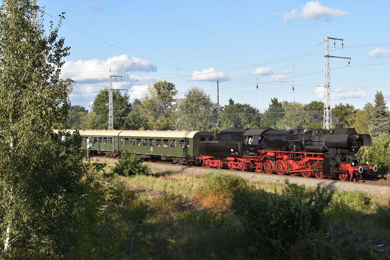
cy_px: 130
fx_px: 569
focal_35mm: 52
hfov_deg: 37.9
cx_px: 195
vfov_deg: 25.8
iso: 800
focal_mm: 35
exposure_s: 1/1000
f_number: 10
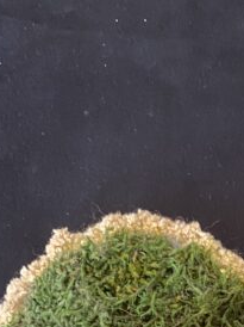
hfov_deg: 18.6
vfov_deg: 22.6
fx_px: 715
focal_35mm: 76
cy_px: 439
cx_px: 265
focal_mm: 4.25
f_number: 1.8
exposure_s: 1/38
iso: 640
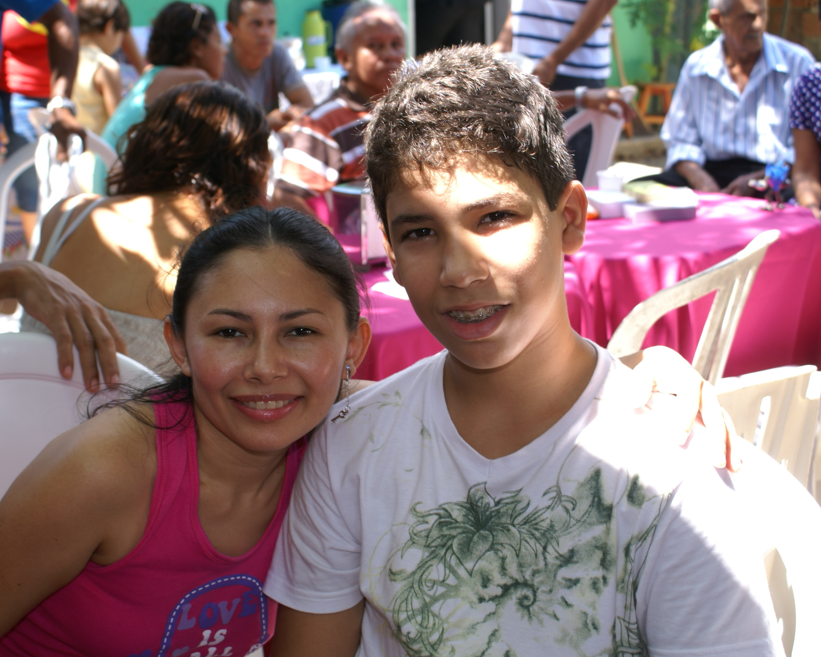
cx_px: 358
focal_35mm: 51
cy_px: 331
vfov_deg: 29.7
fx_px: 1239
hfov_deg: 36.6
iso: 100
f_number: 5.6
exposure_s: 1/60
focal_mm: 30
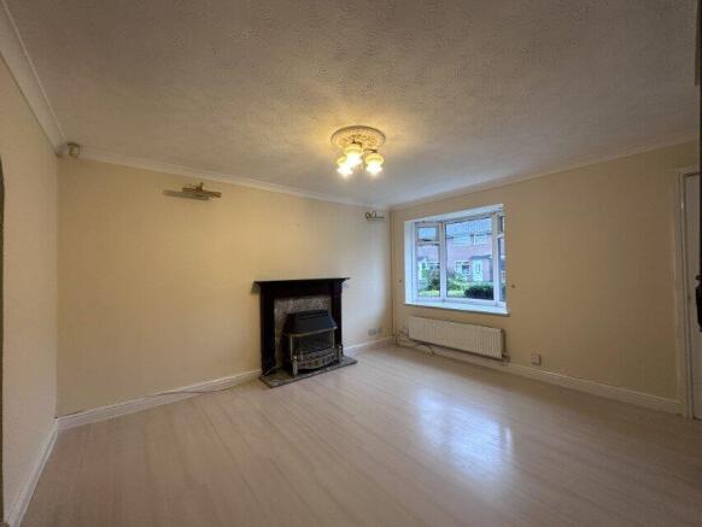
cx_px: 351
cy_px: 264
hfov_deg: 102.0
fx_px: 284
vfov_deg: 85.7
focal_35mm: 14
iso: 160
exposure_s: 1/100
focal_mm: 2.22
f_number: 2.2
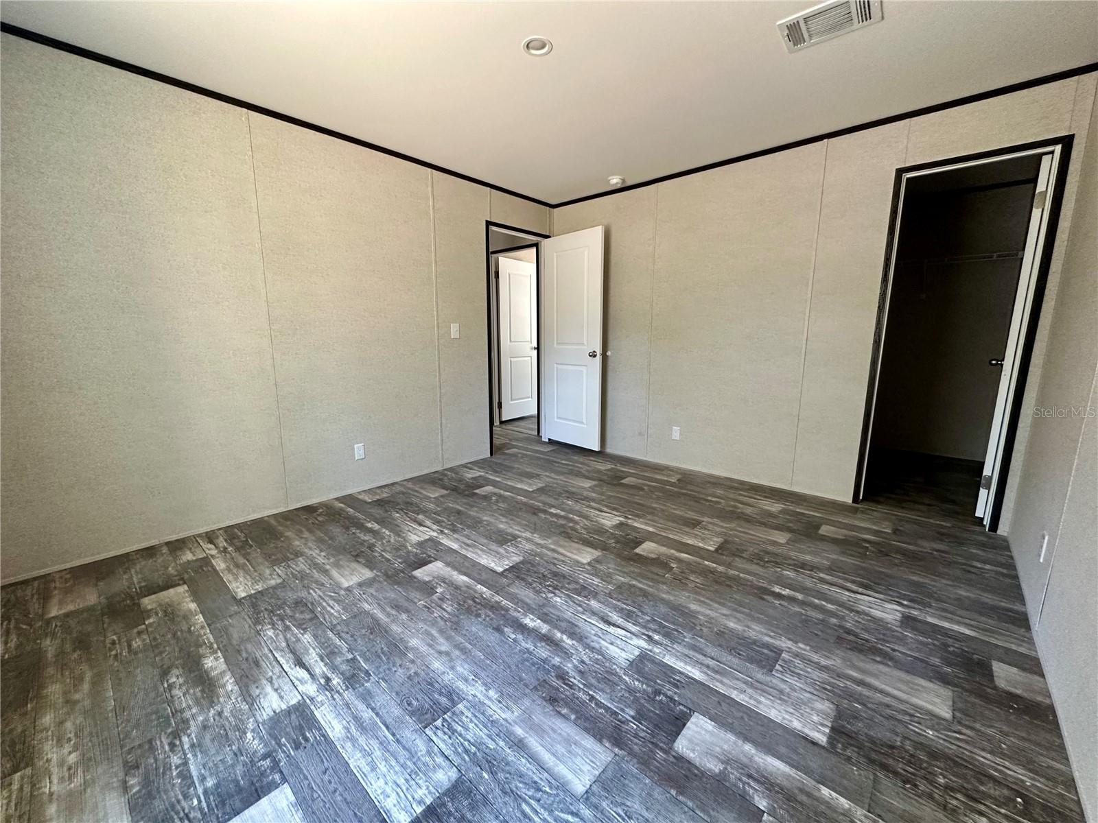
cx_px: 549
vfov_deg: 85.7
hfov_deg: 102.1
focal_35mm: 14
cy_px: 412
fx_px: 444
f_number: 2.2
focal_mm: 2.22
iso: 320
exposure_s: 1/63
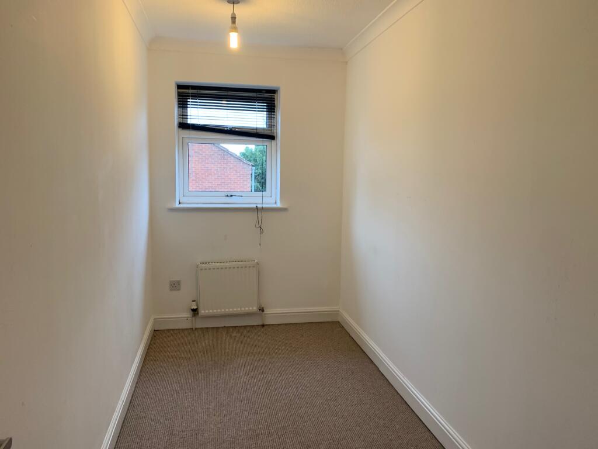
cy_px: 224
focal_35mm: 26
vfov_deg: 53.1
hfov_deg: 67.3
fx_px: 449
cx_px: 299
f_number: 1.8
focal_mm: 4.25
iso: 80
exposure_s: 1/50
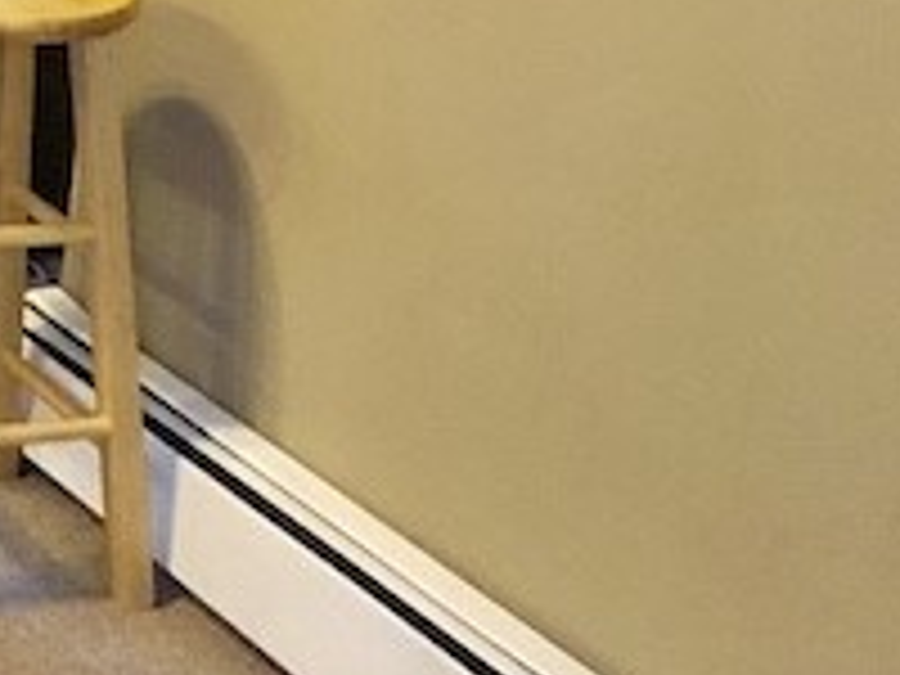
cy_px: -410
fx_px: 2912
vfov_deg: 12.4
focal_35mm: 112
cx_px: -873
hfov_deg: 14.6
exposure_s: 1/15
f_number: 1.8
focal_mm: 3.99
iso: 80
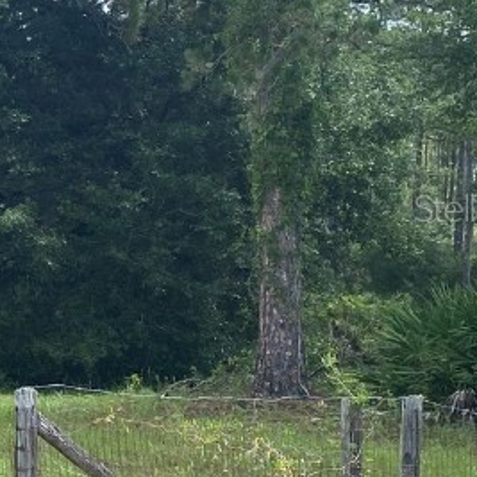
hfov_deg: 16.9
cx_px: -332
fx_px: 1372
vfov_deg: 19.7
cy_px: 207
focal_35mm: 88
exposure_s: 1/805
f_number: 1.8
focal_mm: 4.25
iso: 32
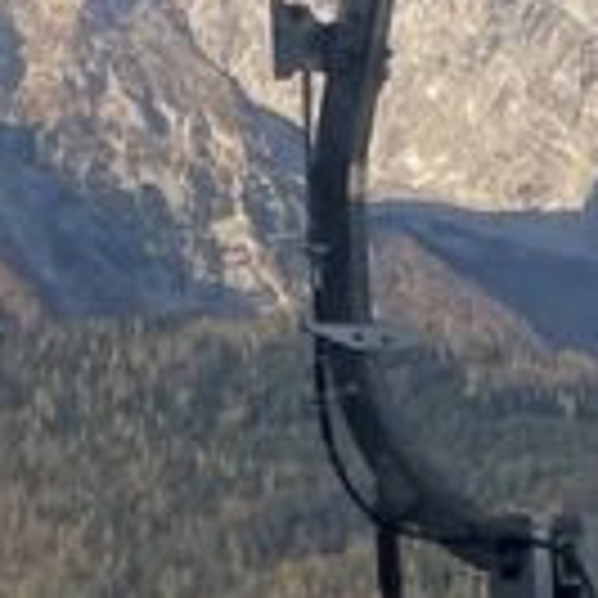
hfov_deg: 9.2
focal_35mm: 177
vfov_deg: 9.6
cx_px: 1209
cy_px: 836
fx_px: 3459
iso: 32
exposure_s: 1/788
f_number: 1.8
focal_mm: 4.25
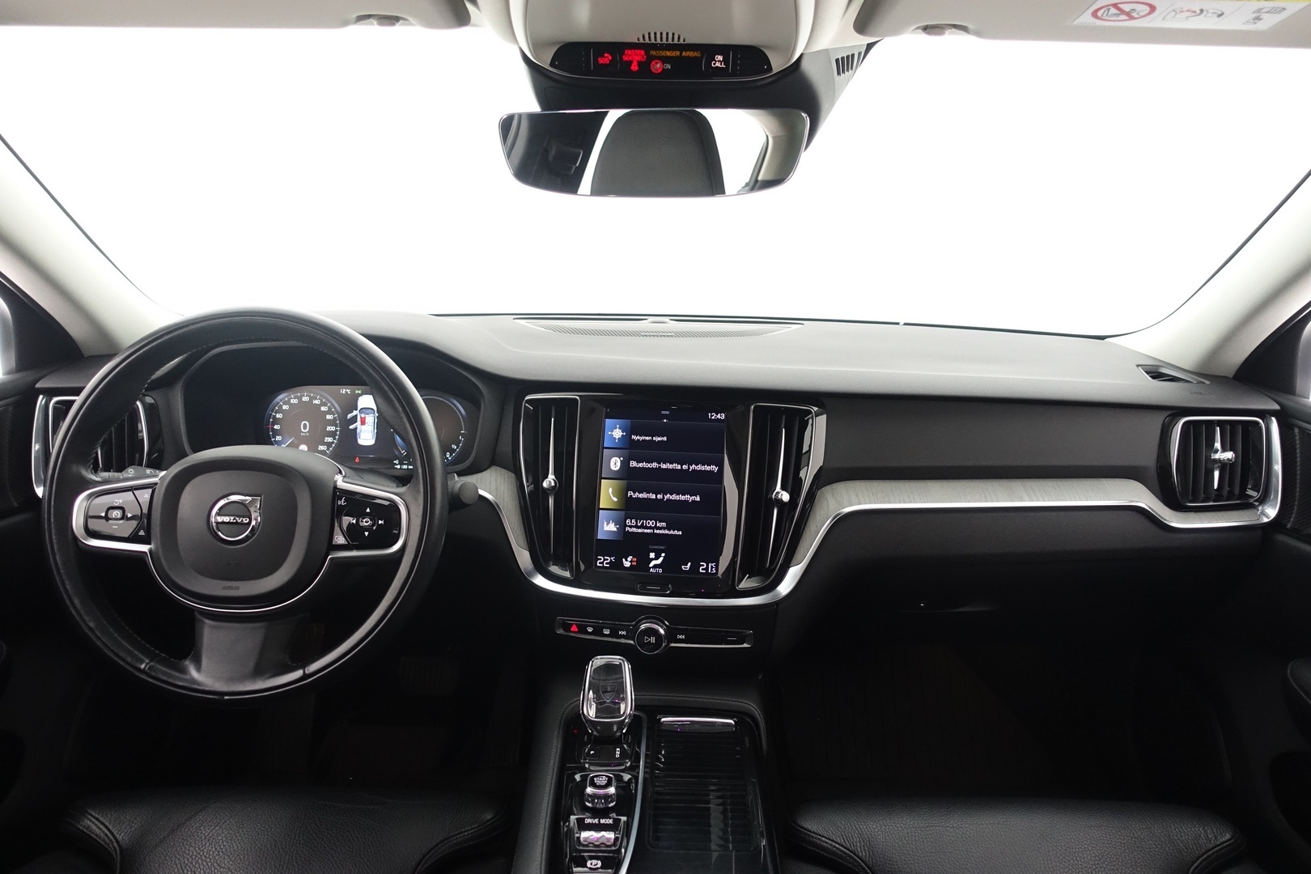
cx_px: 656
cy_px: 437
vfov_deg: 53.1
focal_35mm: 24
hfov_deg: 73.7
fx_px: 874
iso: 1000
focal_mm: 8.8
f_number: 2.5
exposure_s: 1/30
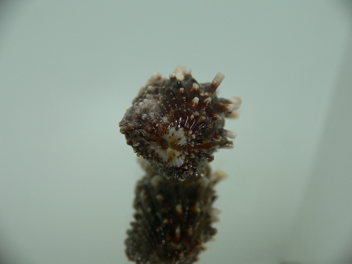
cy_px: 132
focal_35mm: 35
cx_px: 176
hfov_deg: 52.6
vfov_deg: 40.7
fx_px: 356
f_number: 2.8
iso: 100
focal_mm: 4.6
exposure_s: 1/60
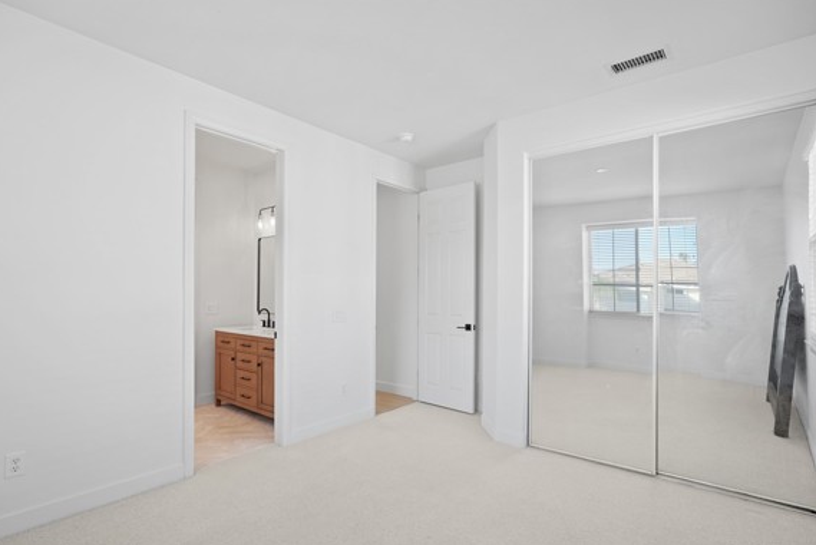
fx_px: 408
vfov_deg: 67.3
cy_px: 296
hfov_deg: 90.0
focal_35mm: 18
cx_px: 404
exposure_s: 1/15
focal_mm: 16
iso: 320
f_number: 4
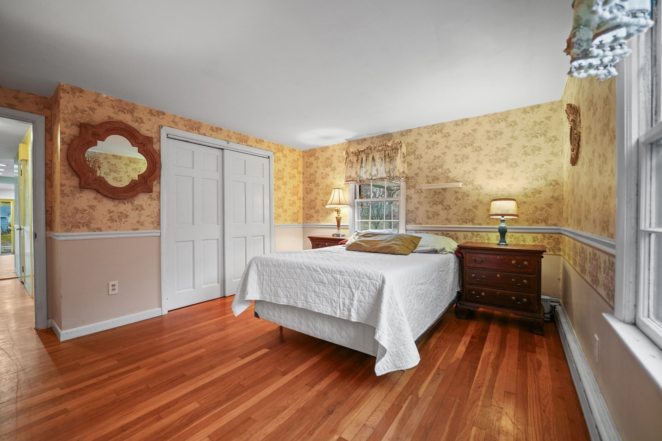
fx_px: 257
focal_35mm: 14
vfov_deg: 81.2
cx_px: 331
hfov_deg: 104.3
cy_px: 220
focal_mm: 14
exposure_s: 1/4
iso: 200
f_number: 2.8
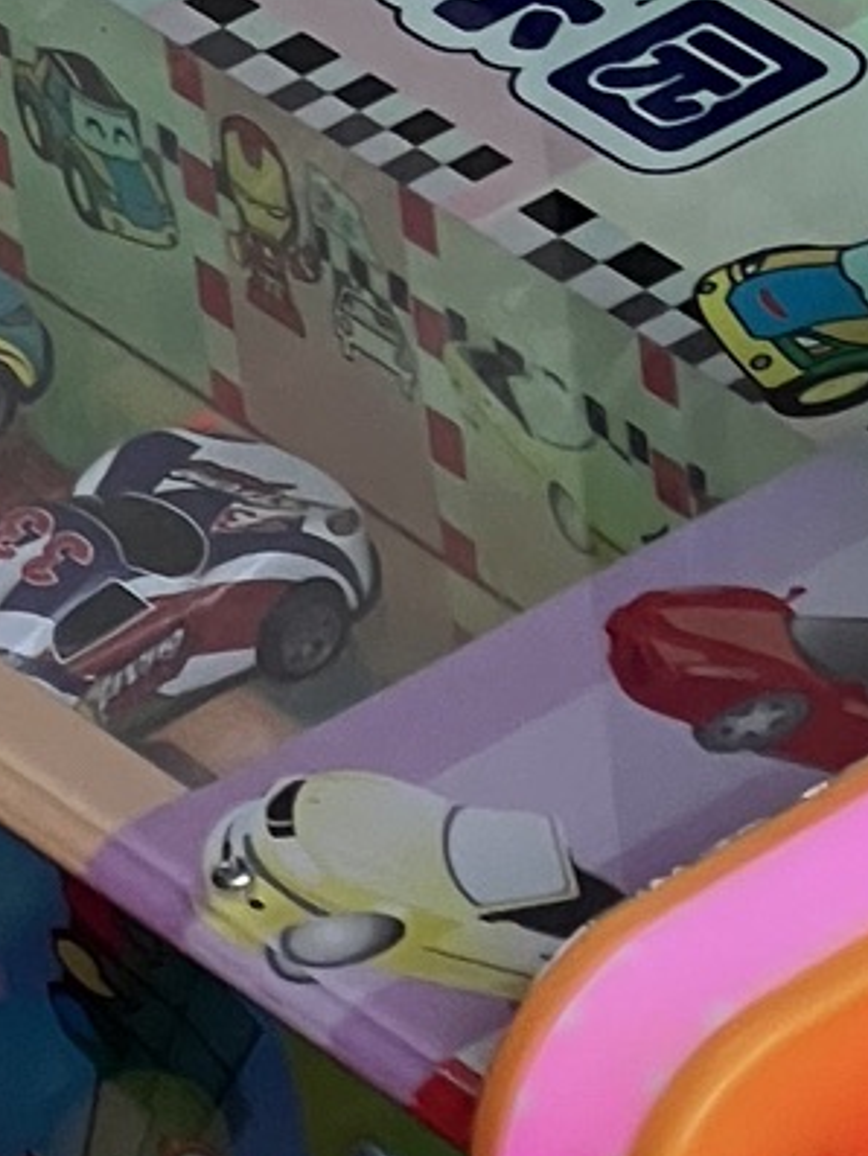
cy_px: -1386
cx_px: 1719
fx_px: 12965
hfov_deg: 3.8
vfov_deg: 5.0
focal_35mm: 388
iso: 100
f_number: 2.8
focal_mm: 9
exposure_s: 1/111
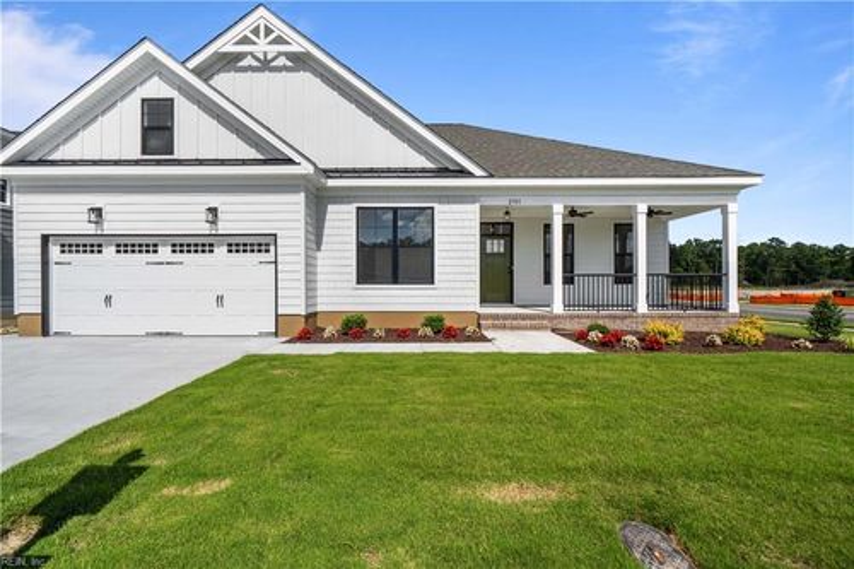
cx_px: 427
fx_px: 356
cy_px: 284
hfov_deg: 100.4
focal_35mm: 15
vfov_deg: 77.3
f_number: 8
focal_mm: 10
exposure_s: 1/1600
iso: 250
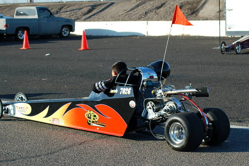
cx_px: 124
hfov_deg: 19.5
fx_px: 726
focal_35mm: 105
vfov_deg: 13.0
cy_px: 83
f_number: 5.6
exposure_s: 1/500
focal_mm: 70
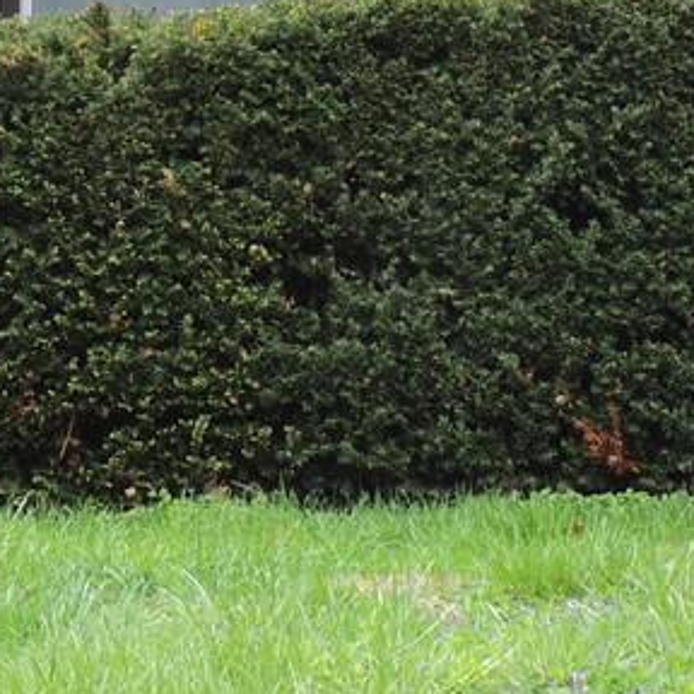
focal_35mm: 135
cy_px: -147
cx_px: 10
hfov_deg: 12.8
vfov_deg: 12.6
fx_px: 3062
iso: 100
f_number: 3.4
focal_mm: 7.6
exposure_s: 1/60
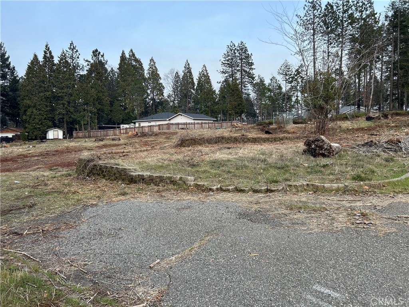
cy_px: 154
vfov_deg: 53.1
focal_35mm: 26
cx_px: 204
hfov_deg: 67.3
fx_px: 307
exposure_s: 1/395
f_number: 1.5
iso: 50
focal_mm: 5.7
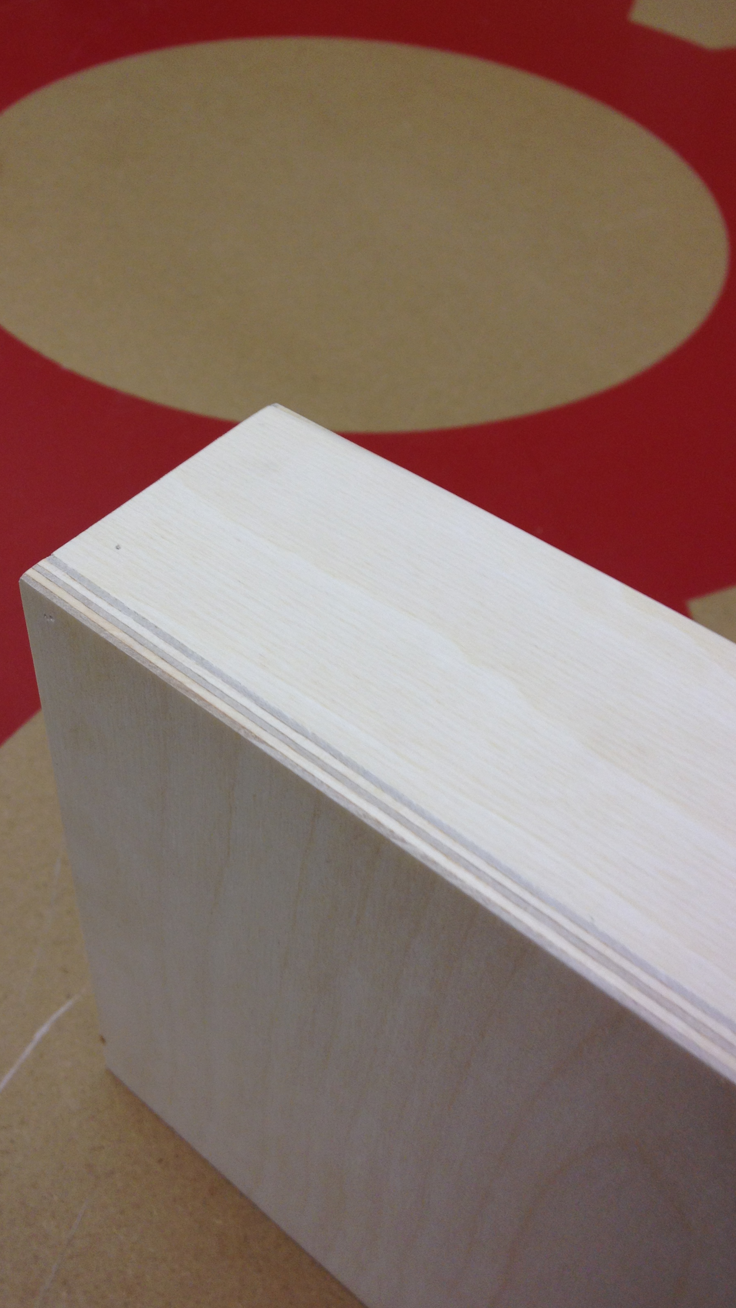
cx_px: 269
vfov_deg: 51.6
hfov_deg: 30.3
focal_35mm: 39
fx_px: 1353
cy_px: 649
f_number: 2.4
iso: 80
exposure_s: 1/40
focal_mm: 4.28
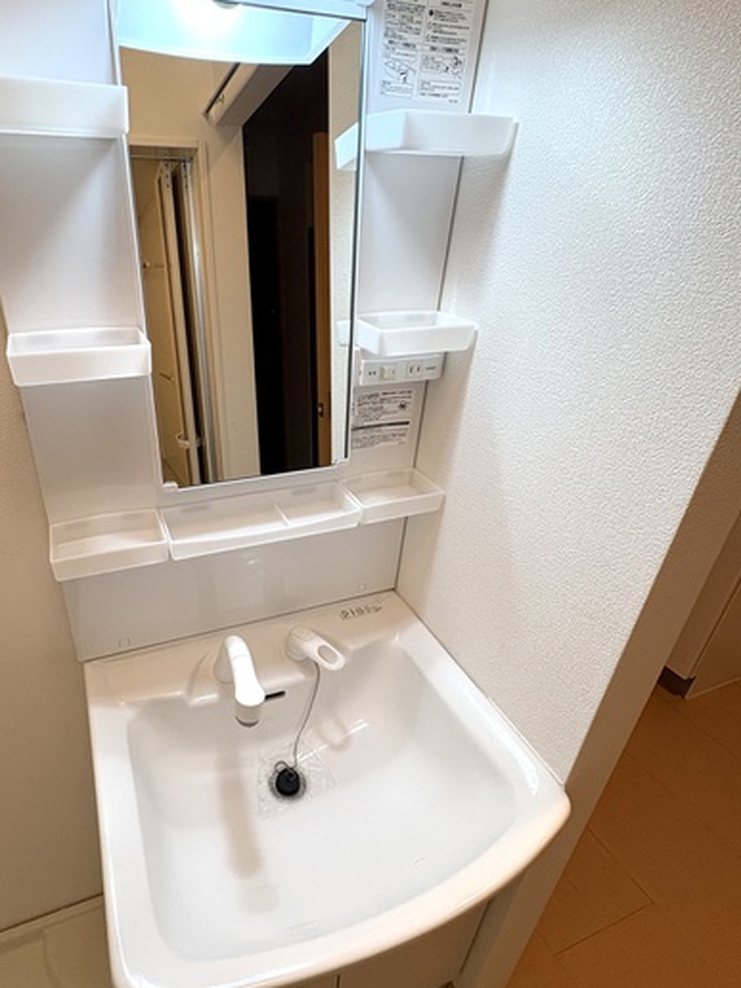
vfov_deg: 84.7
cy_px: 502
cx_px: 269
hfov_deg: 67.4
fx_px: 542
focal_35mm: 19
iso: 100
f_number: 2.2
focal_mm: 2.22
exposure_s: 1/100
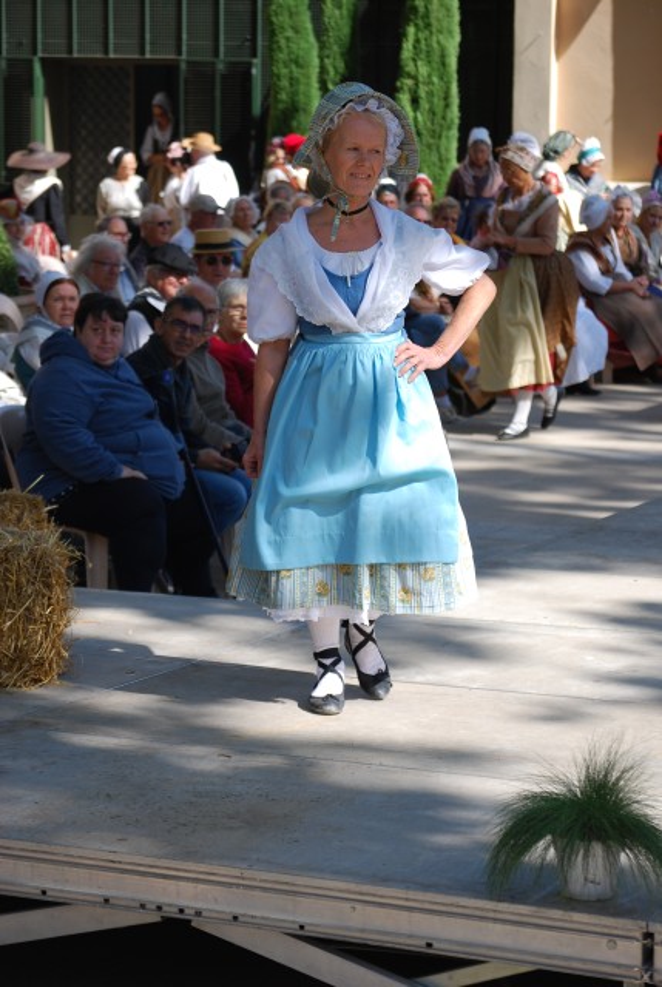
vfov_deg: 19.4
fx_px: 2885
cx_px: 331
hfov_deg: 13.1
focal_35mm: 105
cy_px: 494
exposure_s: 1/500
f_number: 5.6
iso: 200
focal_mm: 70
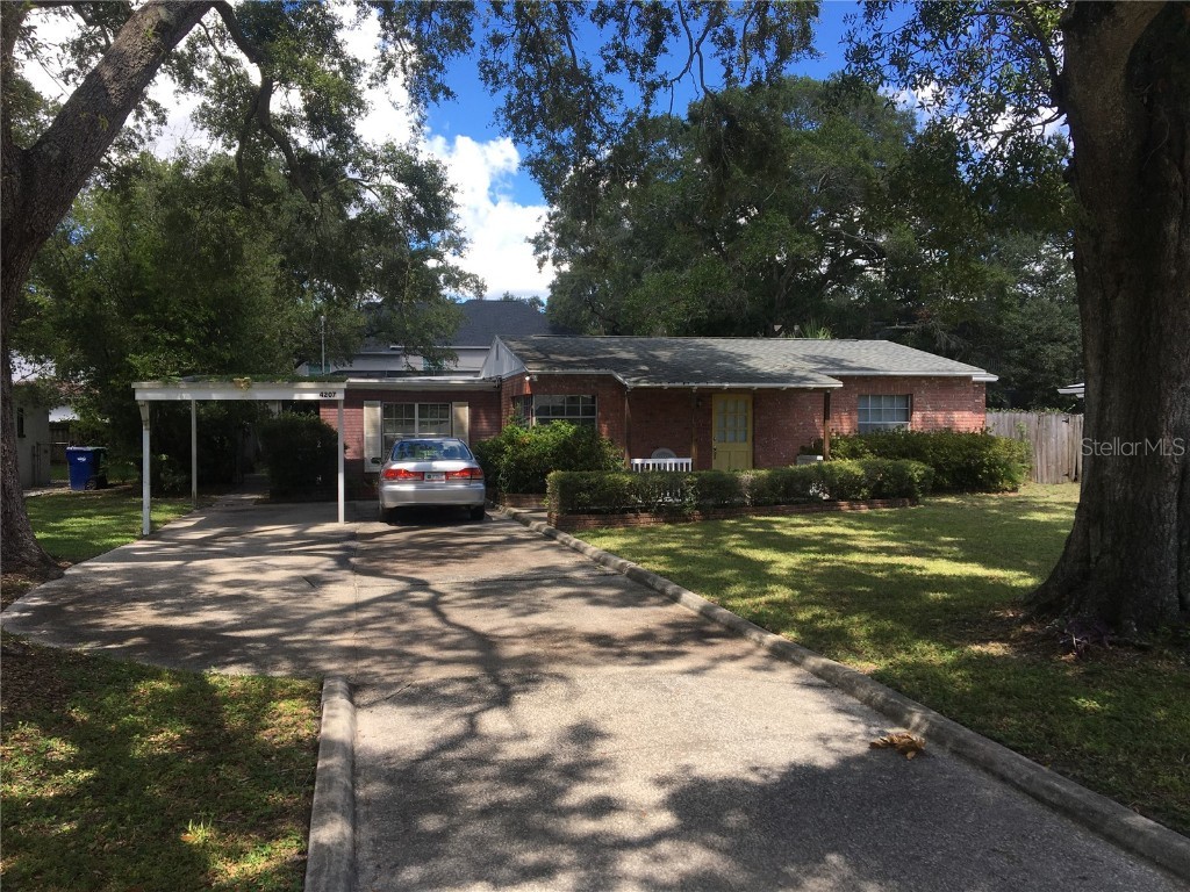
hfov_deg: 61.7
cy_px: 446
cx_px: 595
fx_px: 997
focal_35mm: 29
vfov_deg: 48.2
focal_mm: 4.15
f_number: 2.2
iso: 25
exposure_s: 1/646
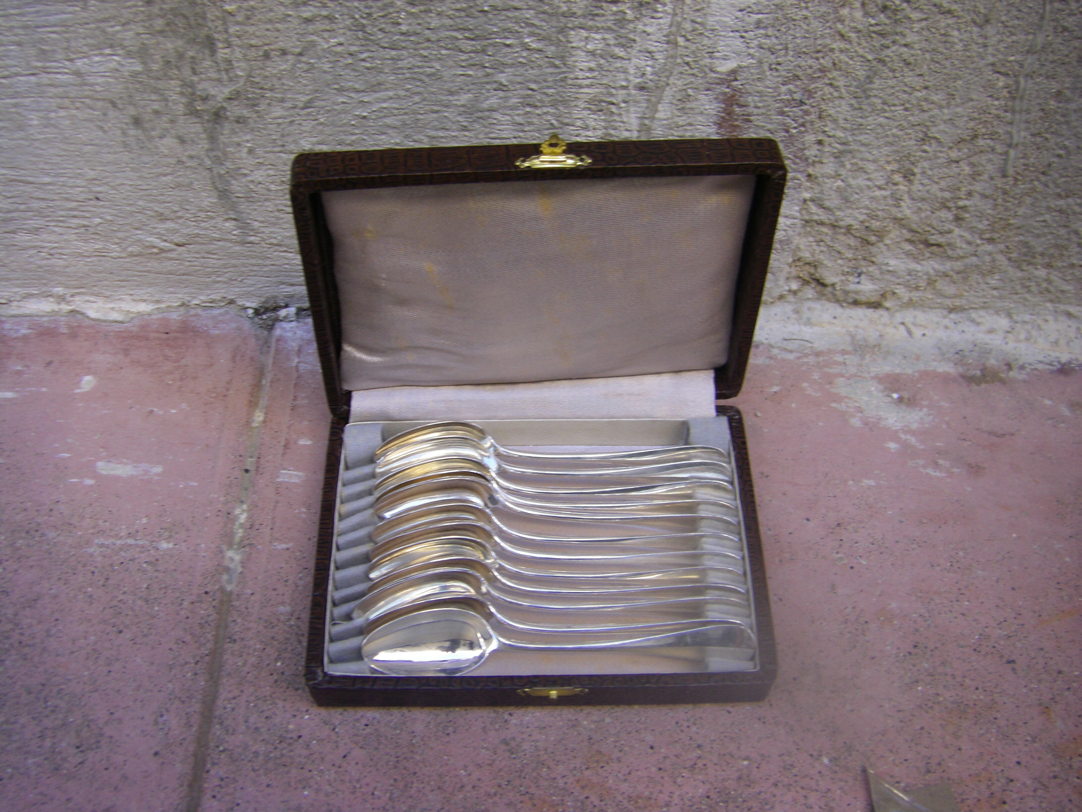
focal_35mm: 38
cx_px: 541
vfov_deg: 37.7
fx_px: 1188
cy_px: 406
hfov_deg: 49.0
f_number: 3.5
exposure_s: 1/50
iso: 100
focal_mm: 6.3
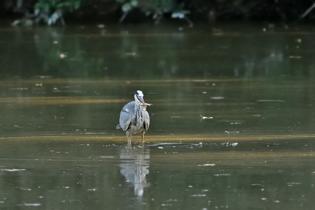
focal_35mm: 750
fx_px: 6562
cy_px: 105
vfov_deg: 1.8
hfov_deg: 2.7
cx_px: 158
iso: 12800
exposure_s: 1/2000
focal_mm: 500
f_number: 8
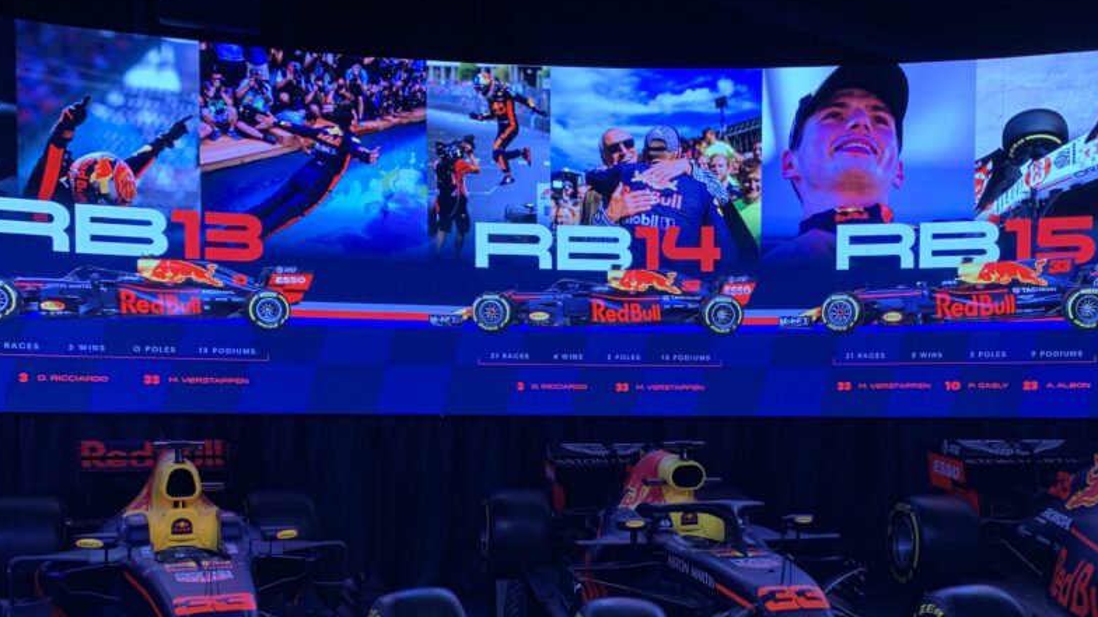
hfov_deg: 53.4
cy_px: 449
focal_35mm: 37
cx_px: 686
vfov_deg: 31.5
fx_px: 1077
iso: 50
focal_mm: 4.25
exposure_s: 1/62
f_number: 1.8
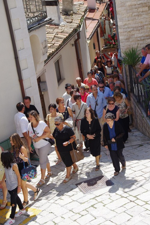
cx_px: 75
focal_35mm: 91
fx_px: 568
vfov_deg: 22.4
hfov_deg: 15.0
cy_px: 112
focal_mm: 60
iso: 400
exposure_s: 1/320
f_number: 8
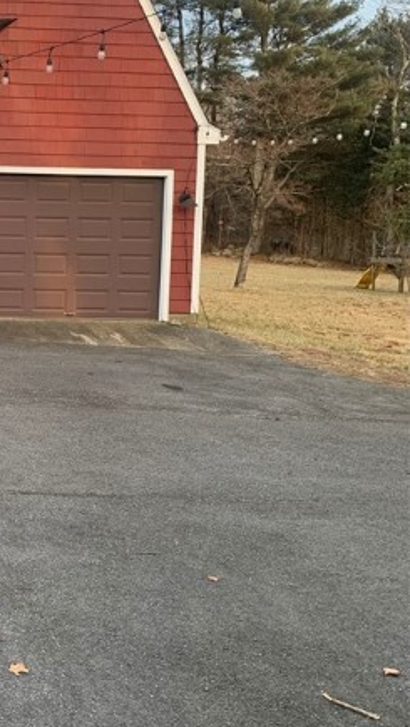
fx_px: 965
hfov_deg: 22.3
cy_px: 334
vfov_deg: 41.3
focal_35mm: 50
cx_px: -70
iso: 64
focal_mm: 4.25
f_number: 1.8
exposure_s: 1/121
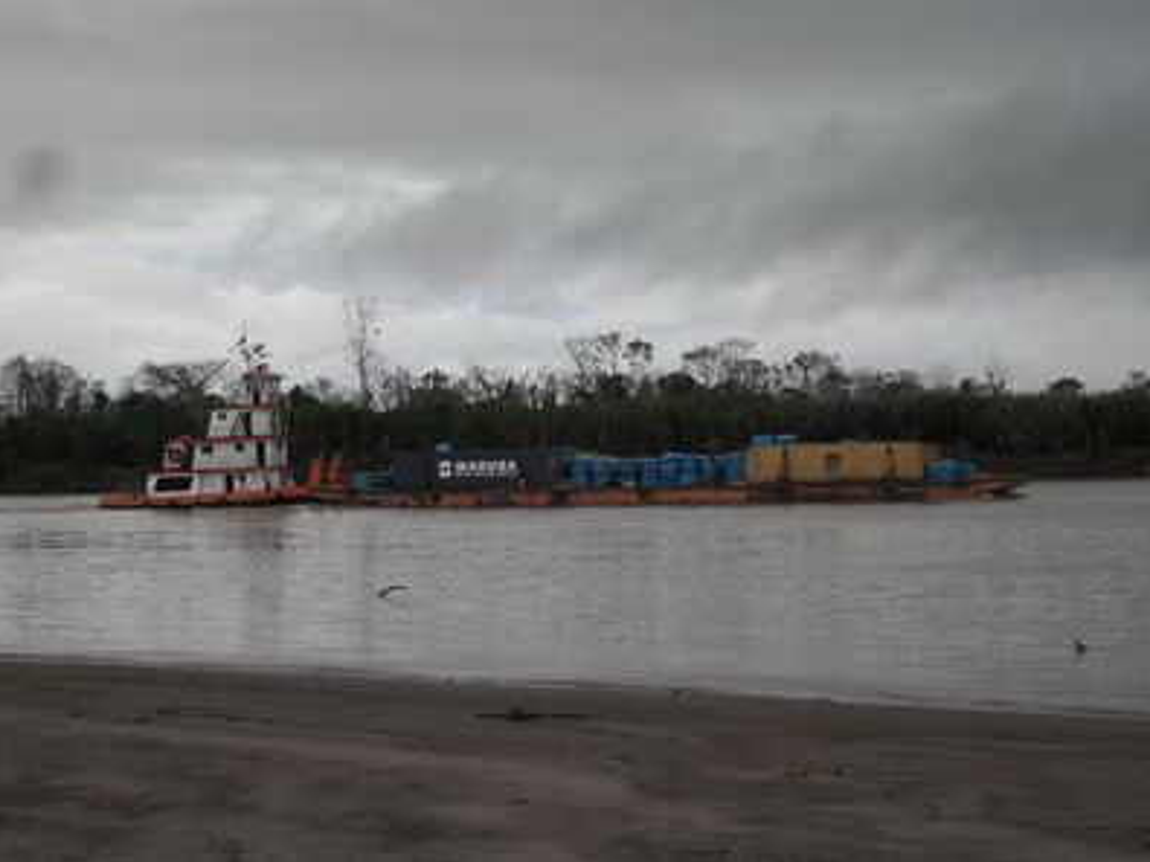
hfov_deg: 21.1
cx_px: 575
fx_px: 3090
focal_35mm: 93
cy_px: 430
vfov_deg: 15.9
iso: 80
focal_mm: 15.3
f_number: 4.4
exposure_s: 1/180
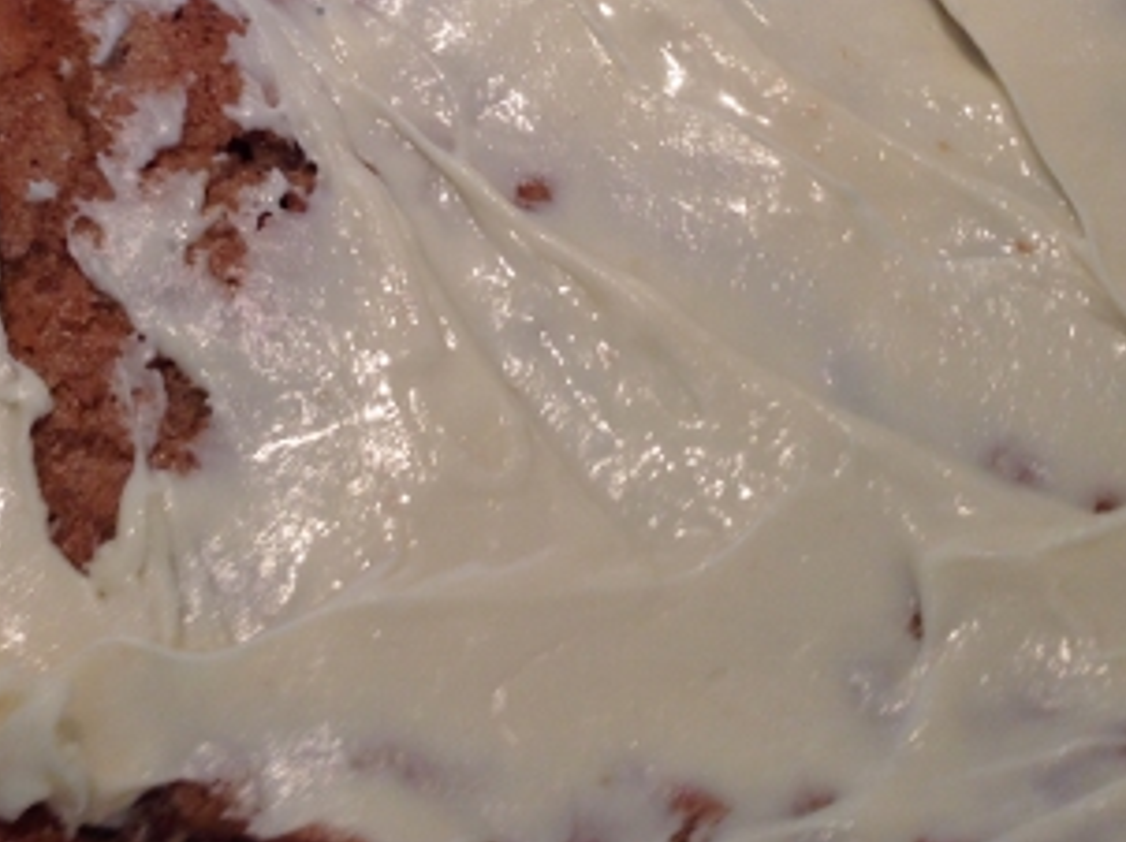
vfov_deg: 20.6
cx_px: 380
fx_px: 2275
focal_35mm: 70
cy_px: 115
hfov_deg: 27.6
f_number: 2.4
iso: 50
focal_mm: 4.12
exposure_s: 1/40
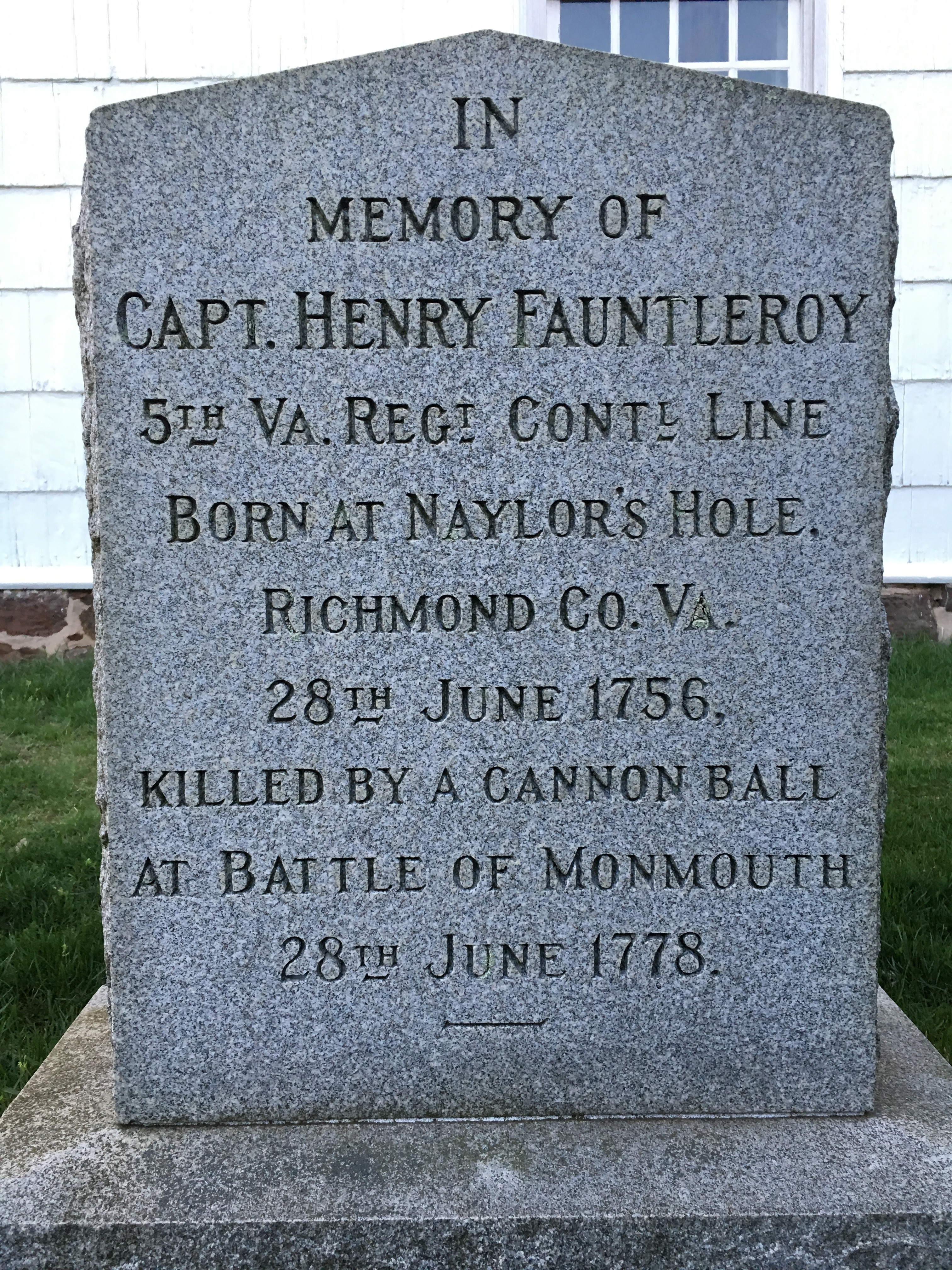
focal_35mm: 29
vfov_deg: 61.7
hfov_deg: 48.2
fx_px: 1063
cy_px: 635
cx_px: 476
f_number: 2.2
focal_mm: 4.15
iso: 40
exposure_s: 1/30
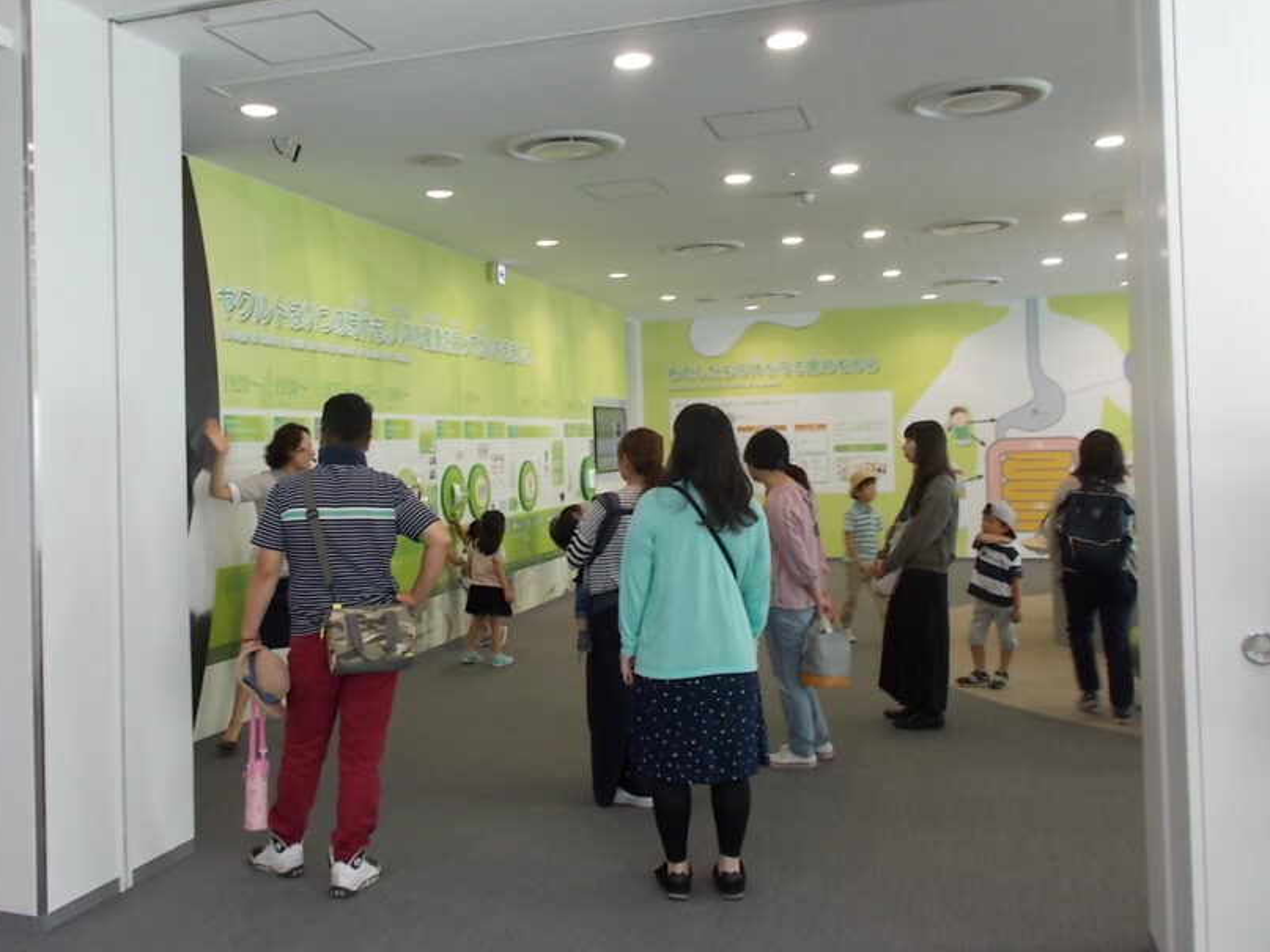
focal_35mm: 33
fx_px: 1211
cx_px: 518
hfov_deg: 55.0
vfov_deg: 42.9
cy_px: 437
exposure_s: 1/25
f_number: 3.2
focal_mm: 4.6
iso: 100
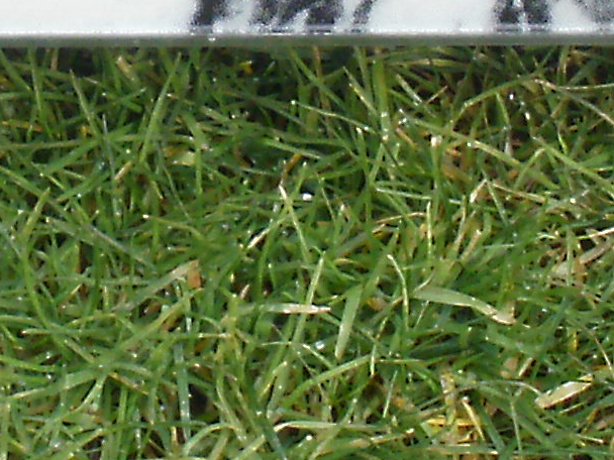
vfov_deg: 6.3
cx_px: 68
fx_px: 4168
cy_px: -101
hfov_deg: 8.4
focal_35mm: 235
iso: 100
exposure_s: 1/100
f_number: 5.6
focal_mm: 6.3
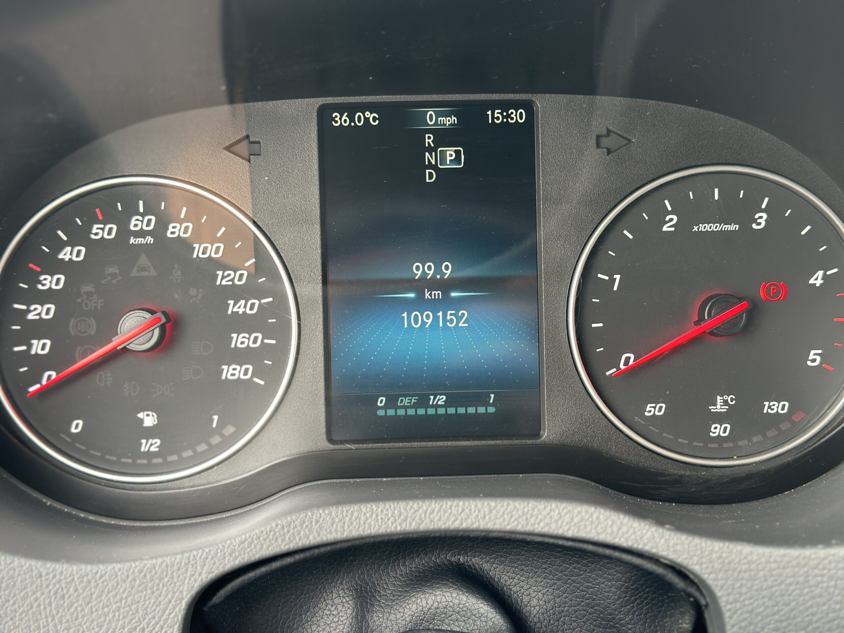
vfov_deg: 30.3
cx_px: 422
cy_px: 316
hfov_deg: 39.7
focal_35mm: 48
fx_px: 1170
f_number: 1.78
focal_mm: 6.86
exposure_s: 1/56
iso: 100
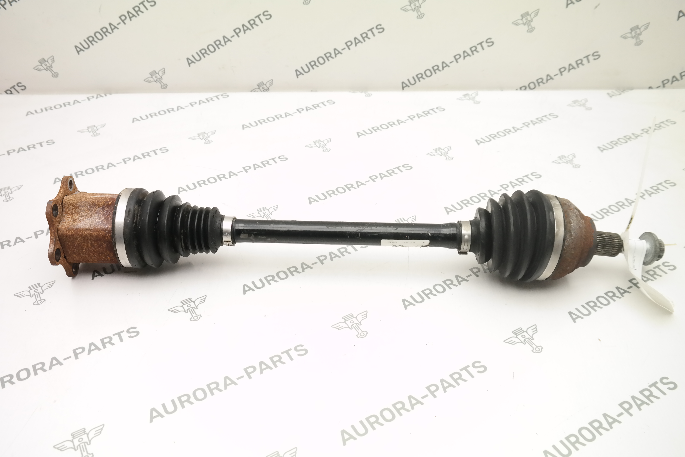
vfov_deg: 36.9
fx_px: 685
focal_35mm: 36
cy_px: 228
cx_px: 342
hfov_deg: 53.1
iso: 1600
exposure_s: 1/250
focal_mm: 24
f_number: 6.3
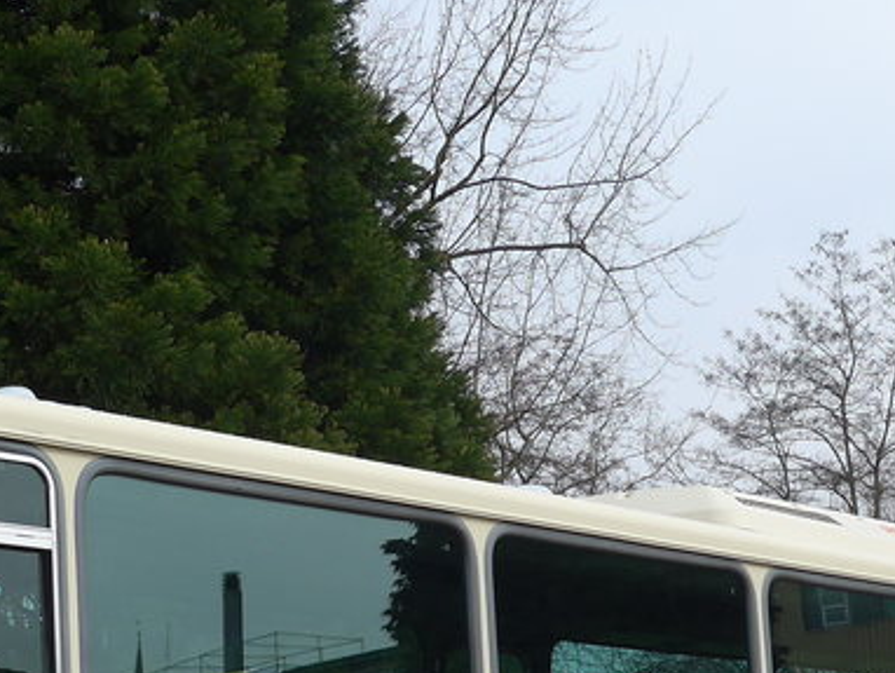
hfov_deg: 21.4
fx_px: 2354
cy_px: 598
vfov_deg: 16.1
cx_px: 267
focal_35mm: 91
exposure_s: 1/1300
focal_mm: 6
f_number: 2.8
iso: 80
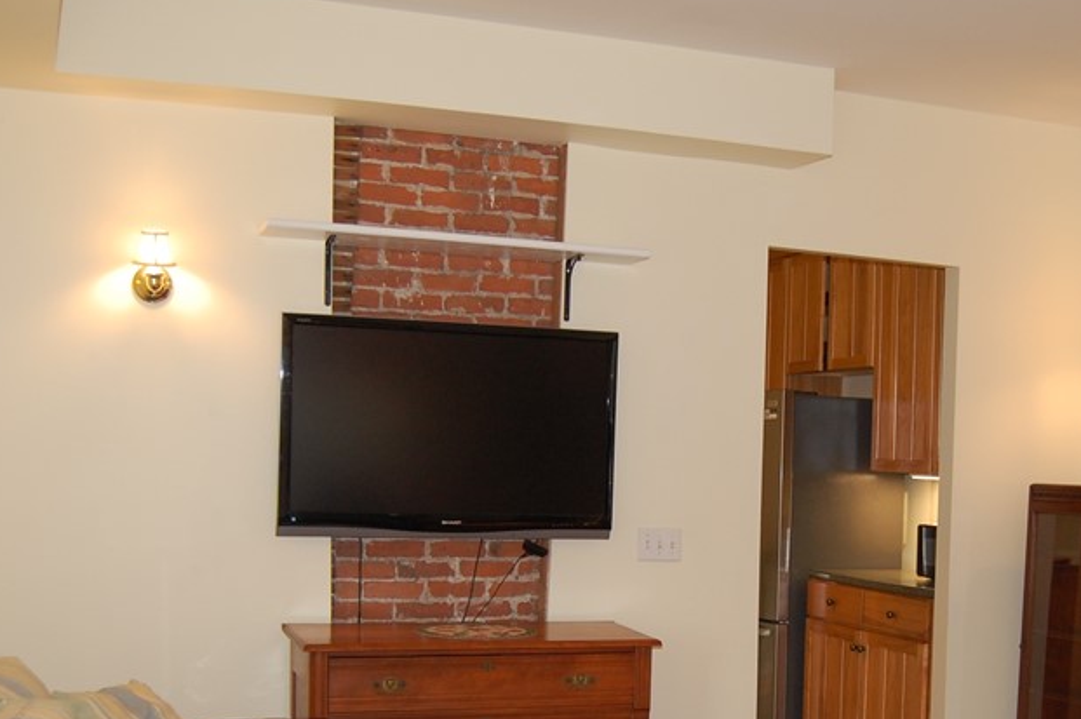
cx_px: 711
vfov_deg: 26.5
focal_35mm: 50
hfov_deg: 39.3
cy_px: 585
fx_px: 1496
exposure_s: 1/60
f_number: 3.5
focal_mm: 19
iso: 400
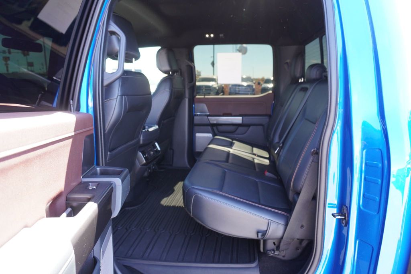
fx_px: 274
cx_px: 206
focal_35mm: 24
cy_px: 137
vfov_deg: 53.2
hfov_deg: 73.7
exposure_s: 1/60
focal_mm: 16
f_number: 4
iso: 400
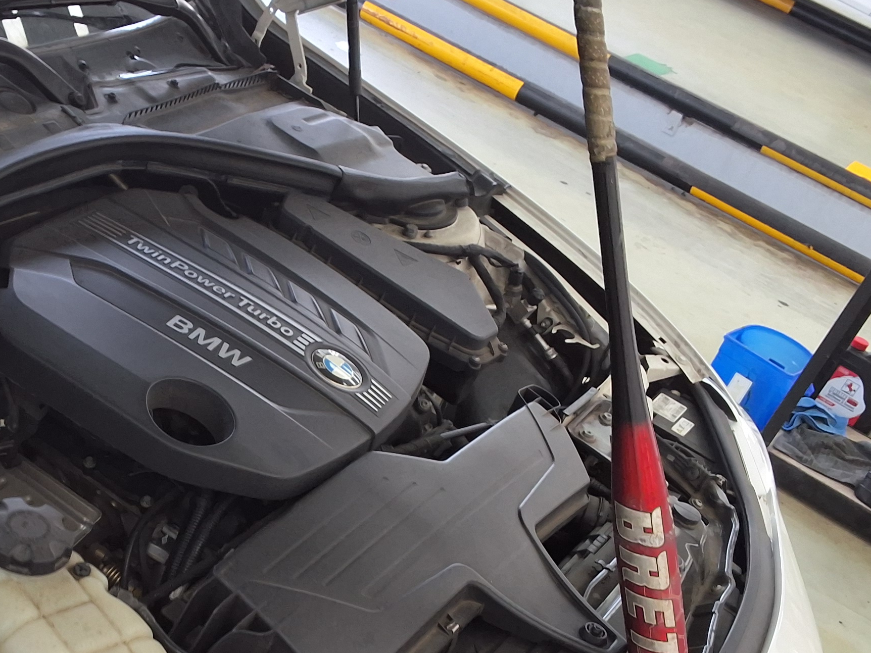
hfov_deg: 35.3
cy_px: 461
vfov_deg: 27.3
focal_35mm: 53
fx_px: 1334
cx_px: 213
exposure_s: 1/60
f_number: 1.9
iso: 40
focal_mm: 2.91
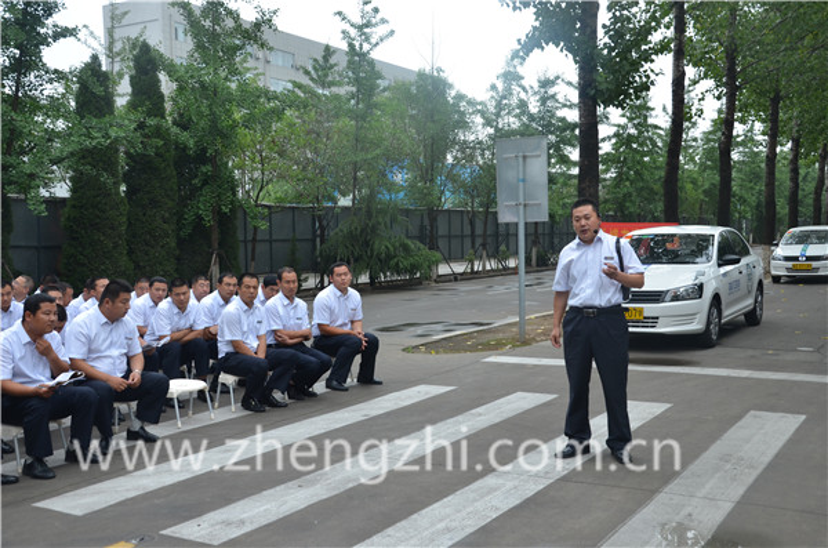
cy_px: 274
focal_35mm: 38
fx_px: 860
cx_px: 414
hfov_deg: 51.4
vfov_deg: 35.3
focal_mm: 25
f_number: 6.3
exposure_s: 1/160
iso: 200
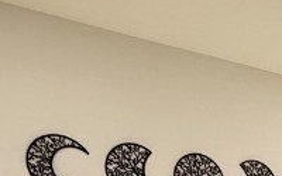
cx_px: 429
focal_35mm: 76
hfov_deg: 22.2
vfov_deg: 13.7
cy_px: 384
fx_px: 584
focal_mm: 2.22
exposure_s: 1/60
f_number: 2.2
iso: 200
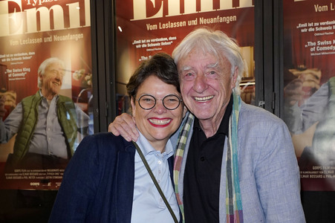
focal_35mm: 36
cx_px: 168
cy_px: 112
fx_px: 335
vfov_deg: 36.8
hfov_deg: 53.2
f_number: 5.6
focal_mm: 36
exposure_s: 1/100
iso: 2000
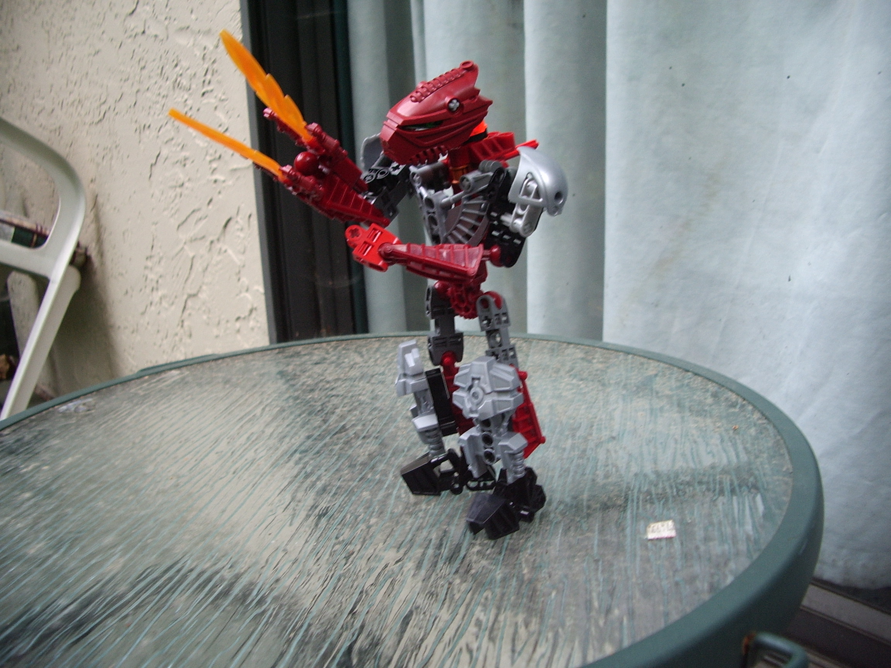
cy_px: 334
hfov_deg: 52.6
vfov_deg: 40.7
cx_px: 446
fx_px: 901
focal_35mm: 35
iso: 100
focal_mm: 5.8
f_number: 2.6
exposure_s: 1/60
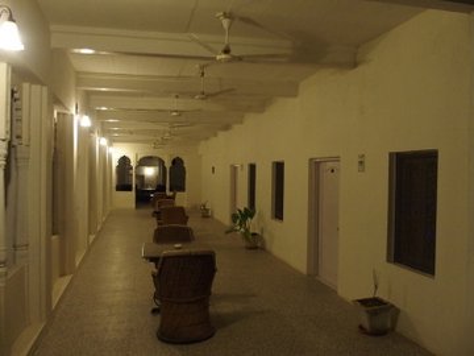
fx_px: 383
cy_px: 178
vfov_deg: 49.7
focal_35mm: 28
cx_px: 237
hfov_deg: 63.4
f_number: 2.8
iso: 800
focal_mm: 6
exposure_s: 1/20
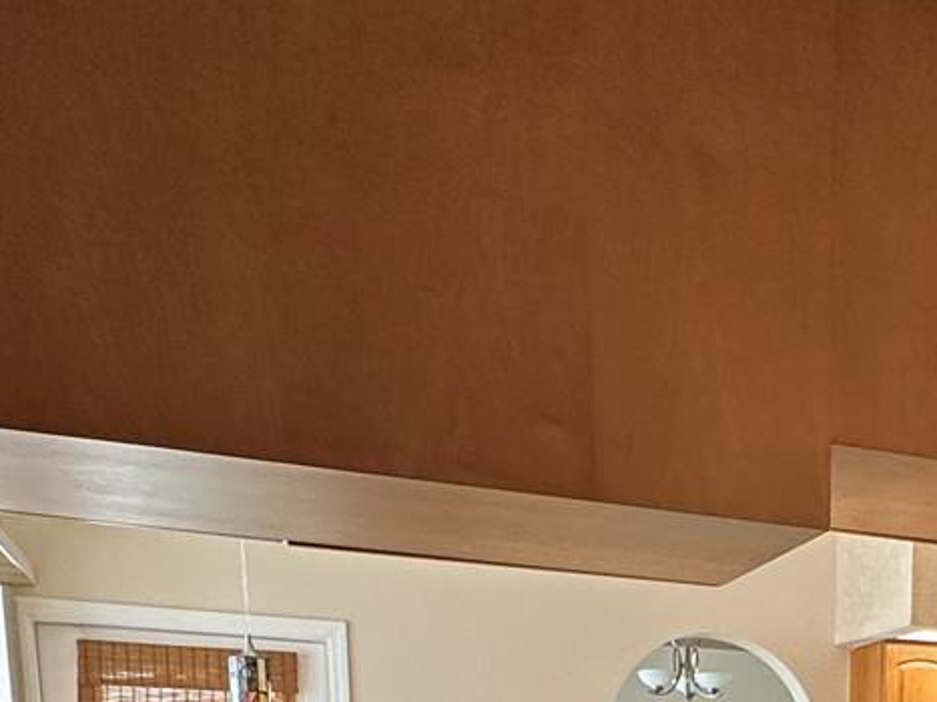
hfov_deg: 37.1
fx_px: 1299
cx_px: 845
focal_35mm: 48
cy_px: 1073
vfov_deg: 23.6
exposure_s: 1/60
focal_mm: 2.22
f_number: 2.2
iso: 200
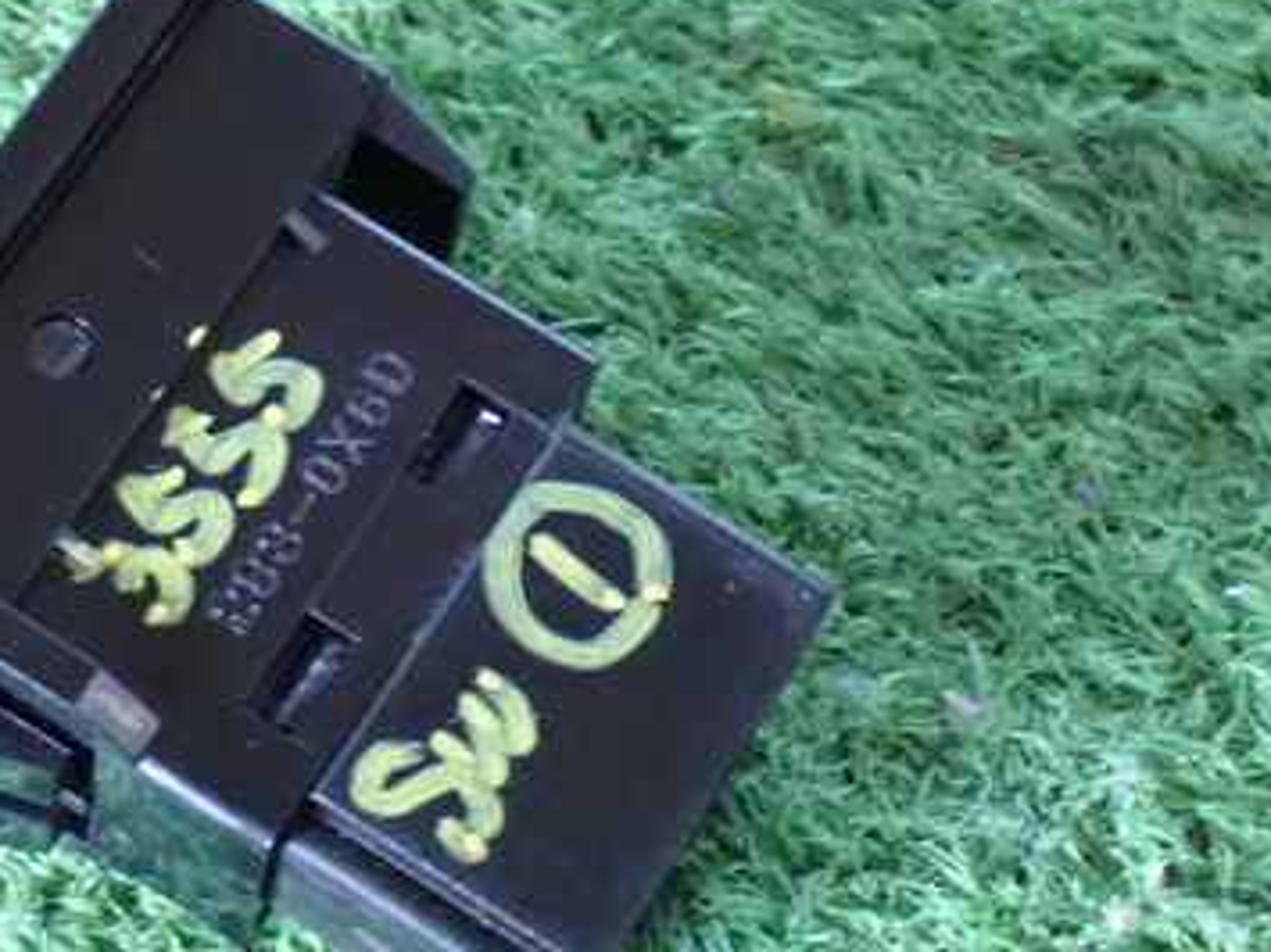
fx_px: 4405
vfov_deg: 12.3
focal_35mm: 120
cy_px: 469
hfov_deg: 16.4
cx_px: 376
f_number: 3.9
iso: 1250
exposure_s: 1/15
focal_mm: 12.73
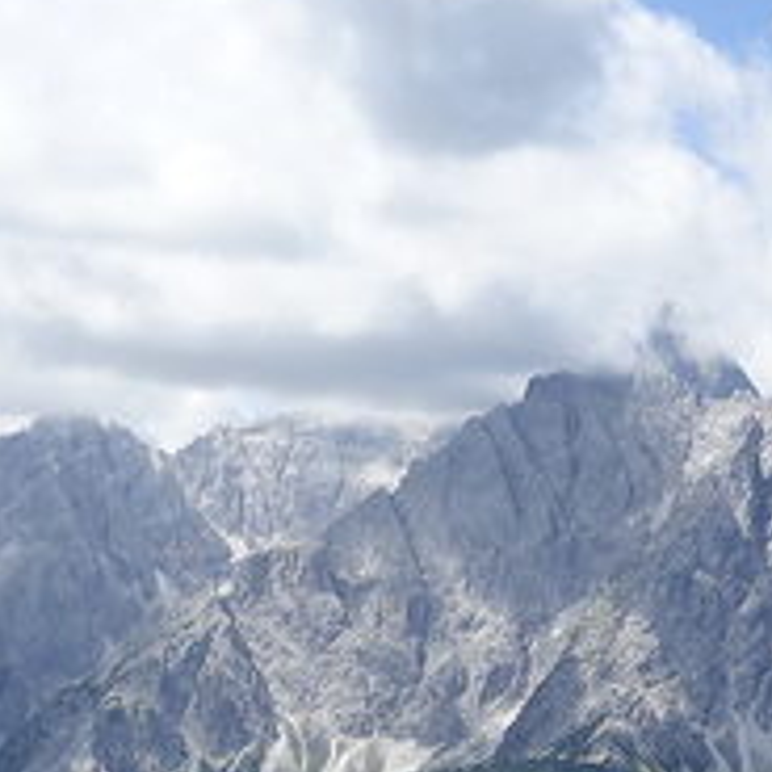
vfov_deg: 15.5
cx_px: 445
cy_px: 676
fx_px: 2801
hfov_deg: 15.7
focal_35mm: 111
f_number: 4.5
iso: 125
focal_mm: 14.75
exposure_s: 1/640
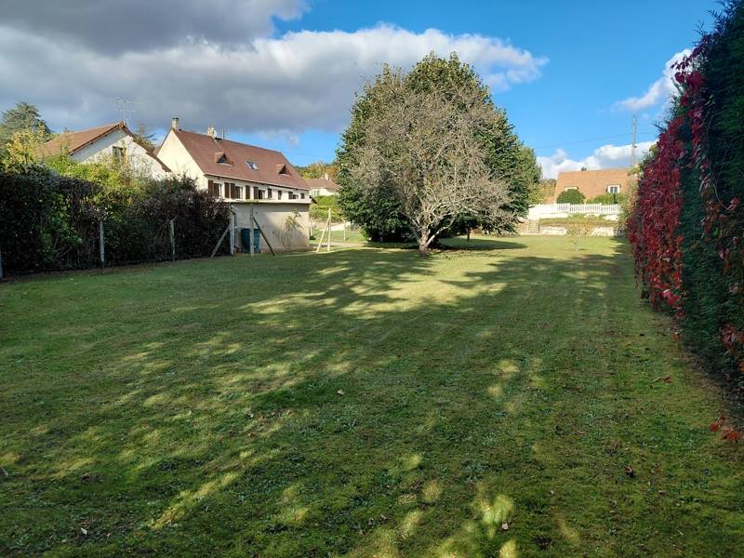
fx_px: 537
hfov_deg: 69.4
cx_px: 372
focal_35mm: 25
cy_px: 279
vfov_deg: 54.9
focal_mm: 4.69
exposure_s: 1/1097
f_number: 1.8
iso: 50
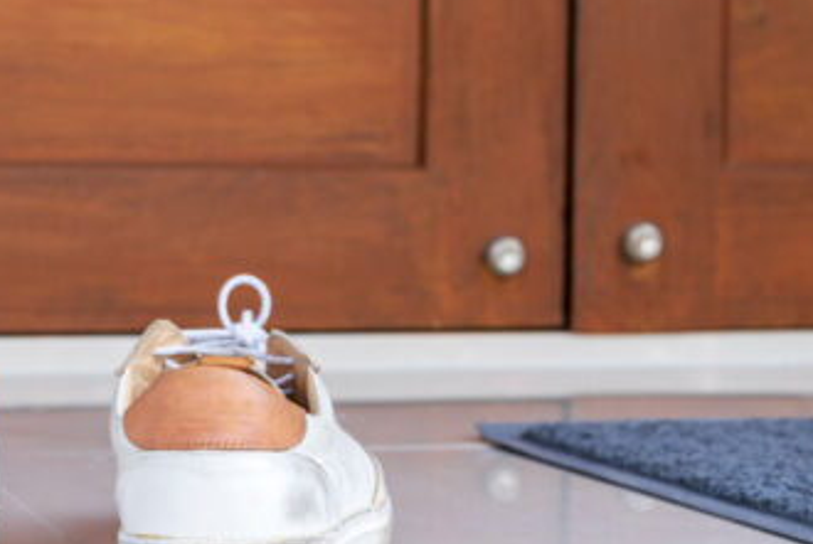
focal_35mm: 136
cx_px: 277
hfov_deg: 15.0
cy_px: 218
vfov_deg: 10.1
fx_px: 3075
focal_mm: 89
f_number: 10
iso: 160
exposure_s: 1/20
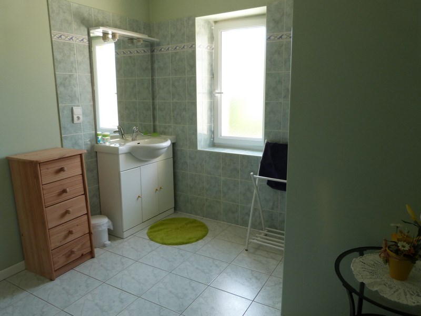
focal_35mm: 25
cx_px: 210
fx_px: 304
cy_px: 158
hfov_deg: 69.4
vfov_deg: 54.9
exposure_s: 1/60
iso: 160
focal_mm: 4.5
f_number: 2.8
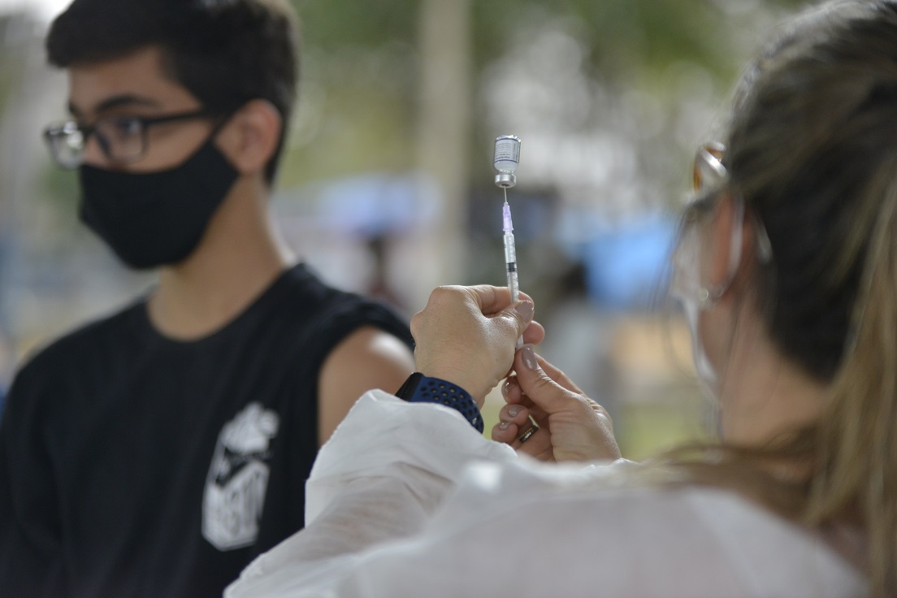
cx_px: 448
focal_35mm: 112
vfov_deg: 12.2
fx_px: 2790
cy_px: 299
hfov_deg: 18.3
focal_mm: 112
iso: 1250
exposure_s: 1/125
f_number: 2.8
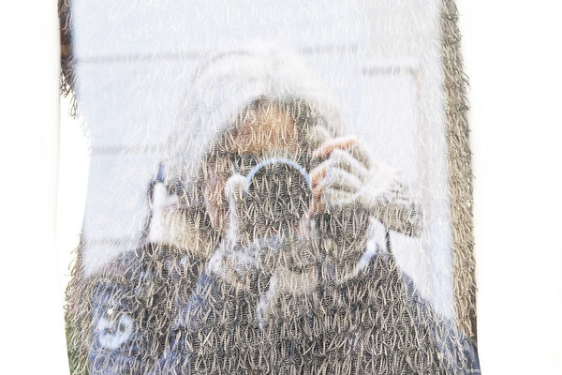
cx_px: 281
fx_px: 1311
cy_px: 188
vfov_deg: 16.3
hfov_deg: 24.2
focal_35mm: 84
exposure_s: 1/28
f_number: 4.6
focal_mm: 56.2
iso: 1000
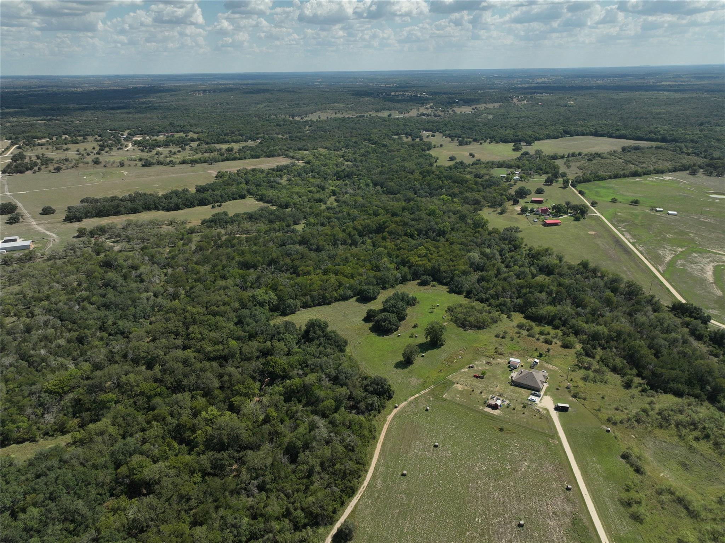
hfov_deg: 71.6
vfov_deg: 56.8
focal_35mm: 24
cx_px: 362
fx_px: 502
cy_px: 272
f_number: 2.8
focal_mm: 12.29
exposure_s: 1/3200
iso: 130
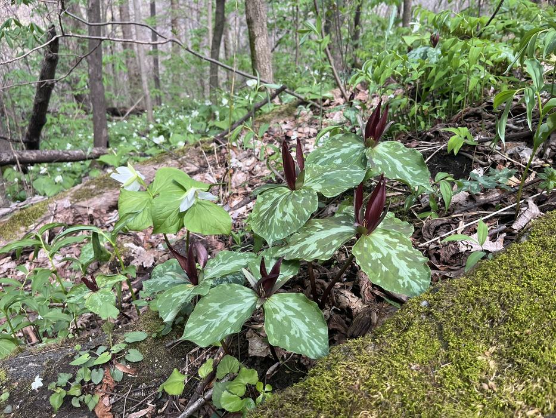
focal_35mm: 26
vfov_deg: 53.1
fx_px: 418
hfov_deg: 67.3
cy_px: 209
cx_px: 278
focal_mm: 5.1
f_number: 1.6
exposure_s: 1/430
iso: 50
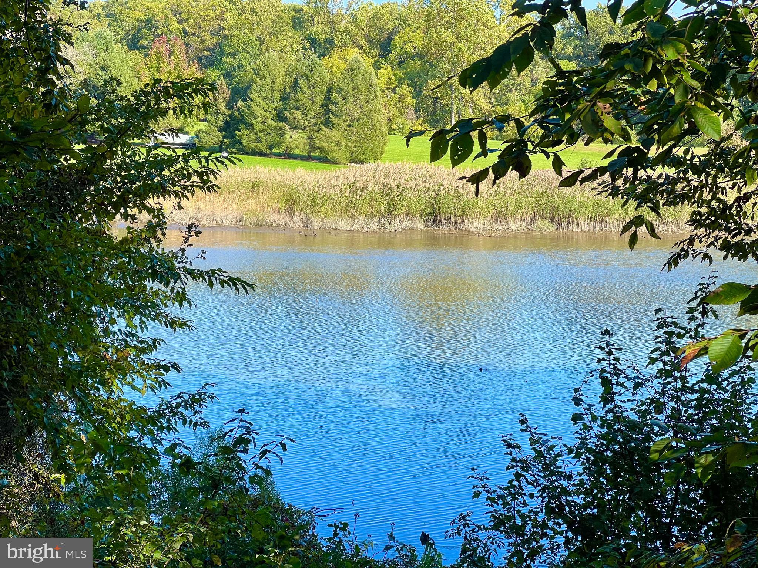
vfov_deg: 19.1
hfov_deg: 25.3
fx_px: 1686
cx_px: 379
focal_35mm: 77
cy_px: 284
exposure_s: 1/265
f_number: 2.8
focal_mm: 9
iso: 32
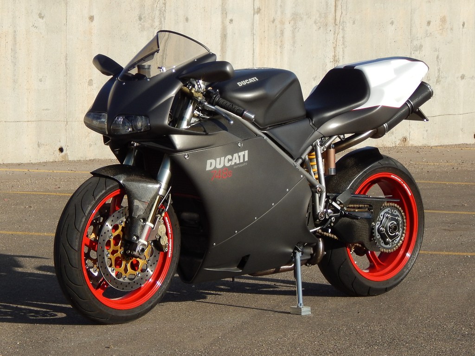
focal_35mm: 105
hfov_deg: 18.7
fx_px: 1441
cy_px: 178
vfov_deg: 14.1
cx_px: 238
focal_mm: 18.7
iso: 125
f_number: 4.5
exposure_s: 1/800
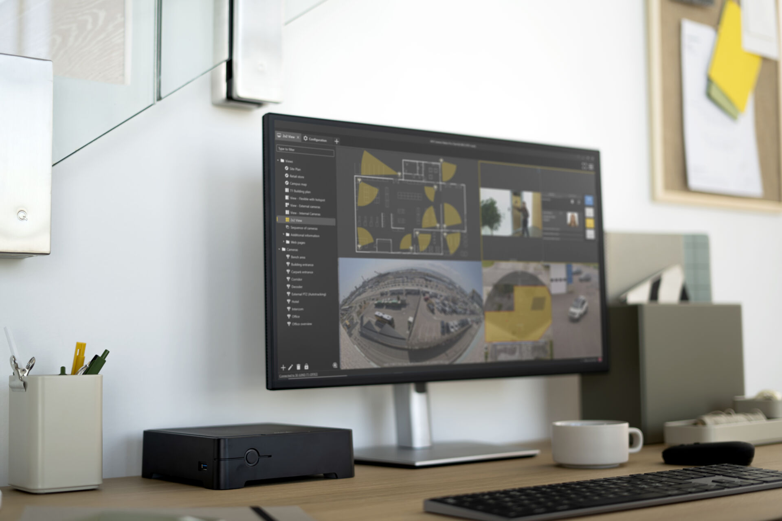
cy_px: 260
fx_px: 1086
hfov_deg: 39.6
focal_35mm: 50
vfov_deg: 27.0
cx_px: 391
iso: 50
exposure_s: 1/125
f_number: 1.8
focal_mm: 50
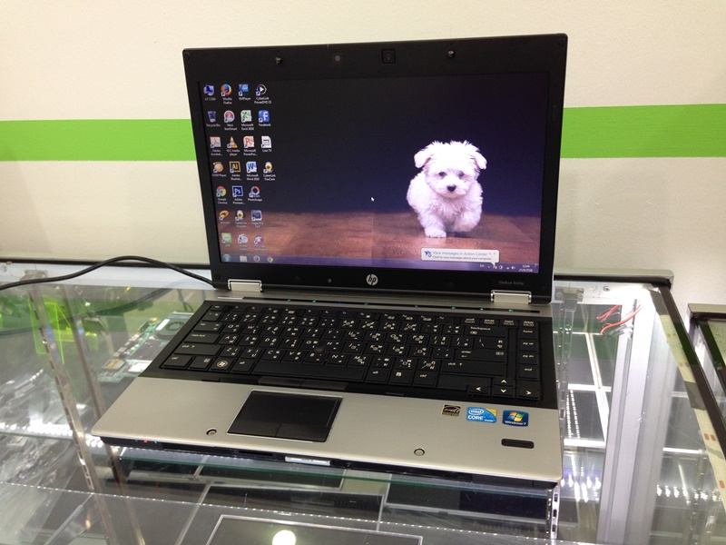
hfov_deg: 55.4
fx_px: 692
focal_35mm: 33
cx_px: 363
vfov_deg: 42.9
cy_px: 272
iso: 50
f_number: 2.4
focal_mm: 4.12
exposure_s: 1/20
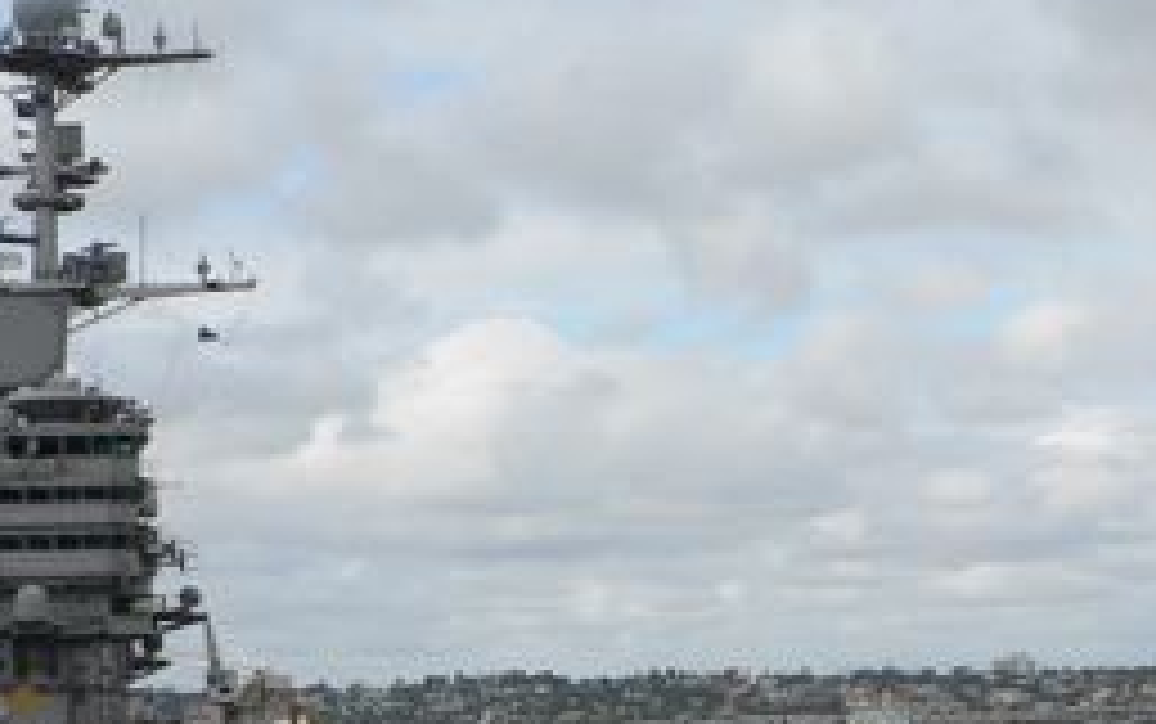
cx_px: 702
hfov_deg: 21.8
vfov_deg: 13.7
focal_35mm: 95
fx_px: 2995
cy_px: 576
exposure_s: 1/400
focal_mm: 6
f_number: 5
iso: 80
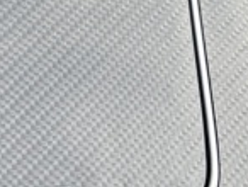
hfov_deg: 13.2
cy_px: -226
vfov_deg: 9.6
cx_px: -110
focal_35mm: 142
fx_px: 1019
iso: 64
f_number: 1.6
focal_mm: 5.96
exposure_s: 1/113
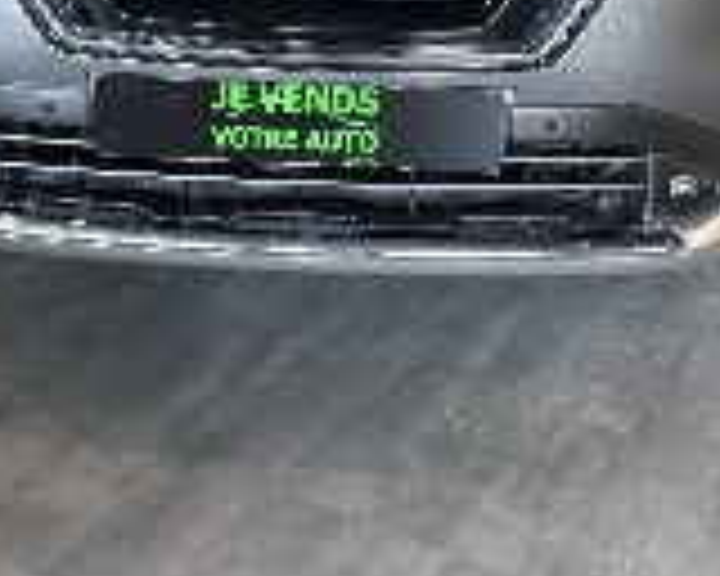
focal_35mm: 66
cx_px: 302
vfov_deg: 21.9
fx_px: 1406
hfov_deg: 28.7
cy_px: -54
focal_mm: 5.96
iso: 400
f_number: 1.6
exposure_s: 1/50
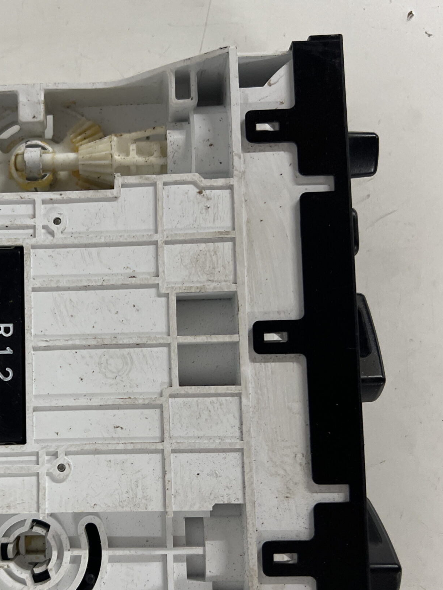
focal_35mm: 41
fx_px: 699
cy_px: 335
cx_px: 109
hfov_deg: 34.4
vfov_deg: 45.7
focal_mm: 5.7
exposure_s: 1/60
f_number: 1.5
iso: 250
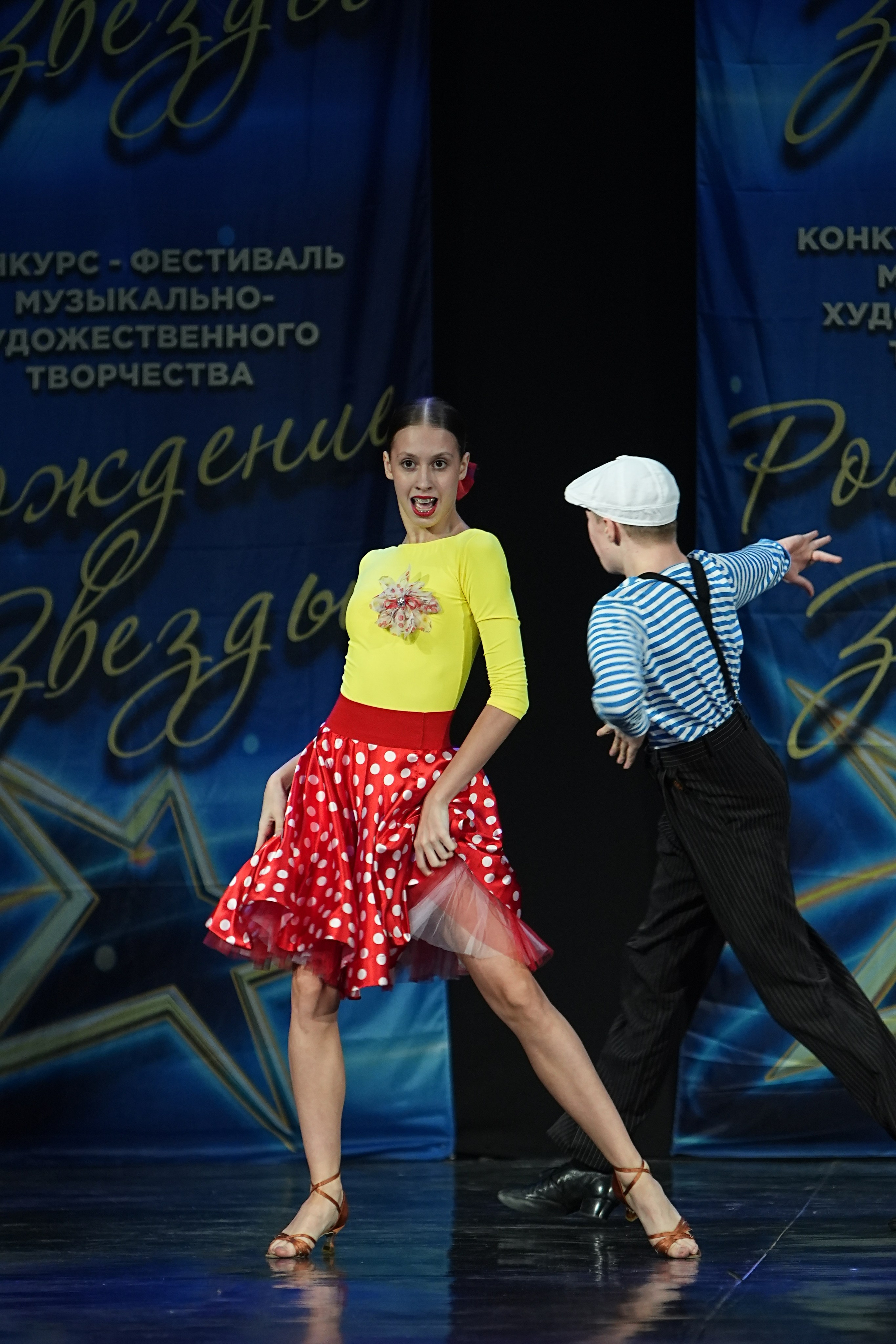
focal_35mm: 255
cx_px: 448
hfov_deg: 5.4
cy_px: 672
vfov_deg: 8.1
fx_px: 9519
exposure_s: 1/320
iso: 1600
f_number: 2.8
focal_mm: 170
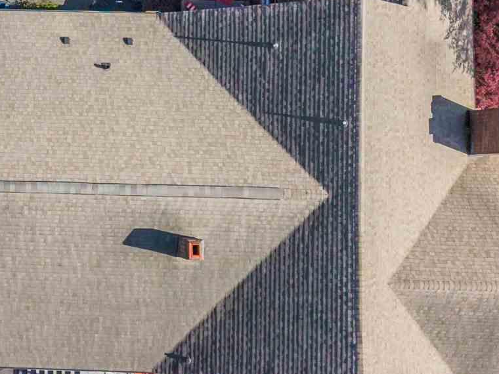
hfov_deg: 19.2
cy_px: 226
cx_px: -79
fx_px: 1398
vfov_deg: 15.2
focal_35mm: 97
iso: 200
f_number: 1.8
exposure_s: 1/8000
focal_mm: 8.67
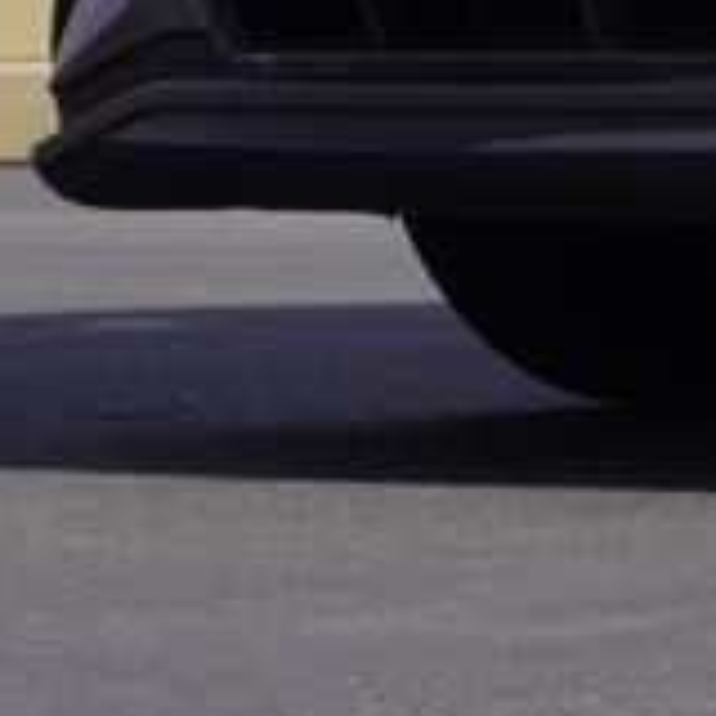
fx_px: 6686
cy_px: -626
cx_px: 2139
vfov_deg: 6.0
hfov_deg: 5.7
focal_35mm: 286
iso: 100
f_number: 11
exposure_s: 1/160
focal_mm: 35
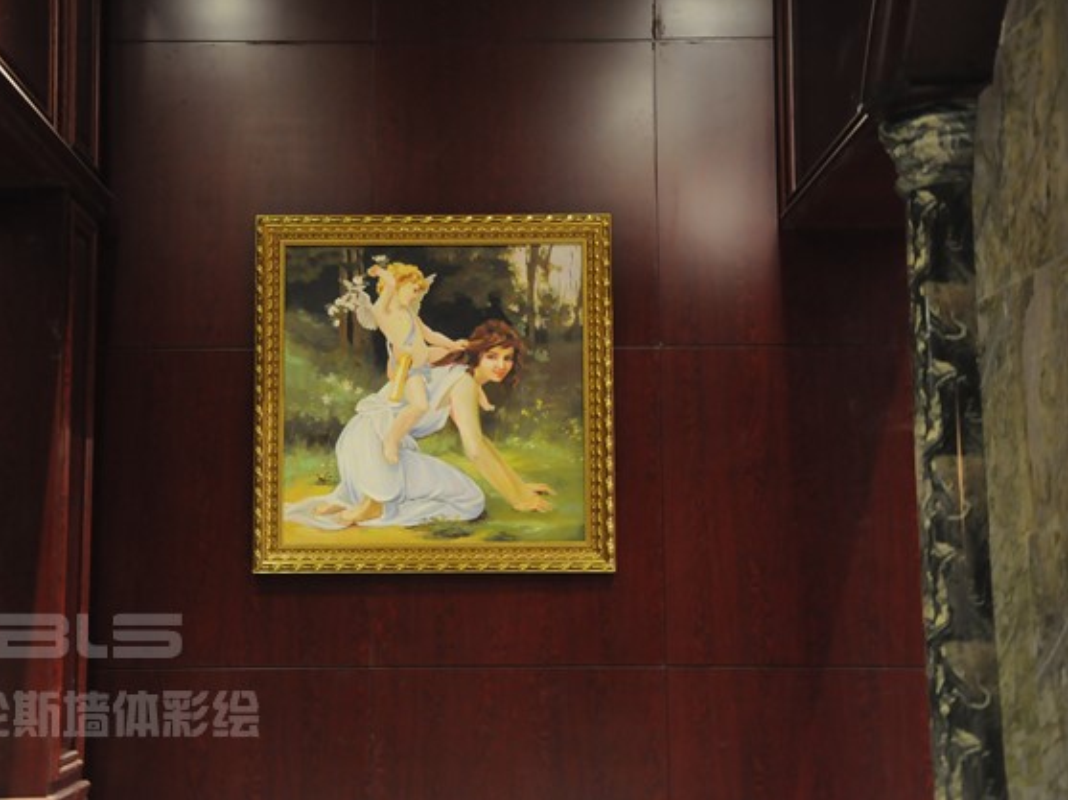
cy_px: 396
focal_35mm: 53
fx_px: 1634
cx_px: 460
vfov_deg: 27.5
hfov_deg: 36.1
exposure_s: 1/2
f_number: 4.2
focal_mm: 32
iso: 1600
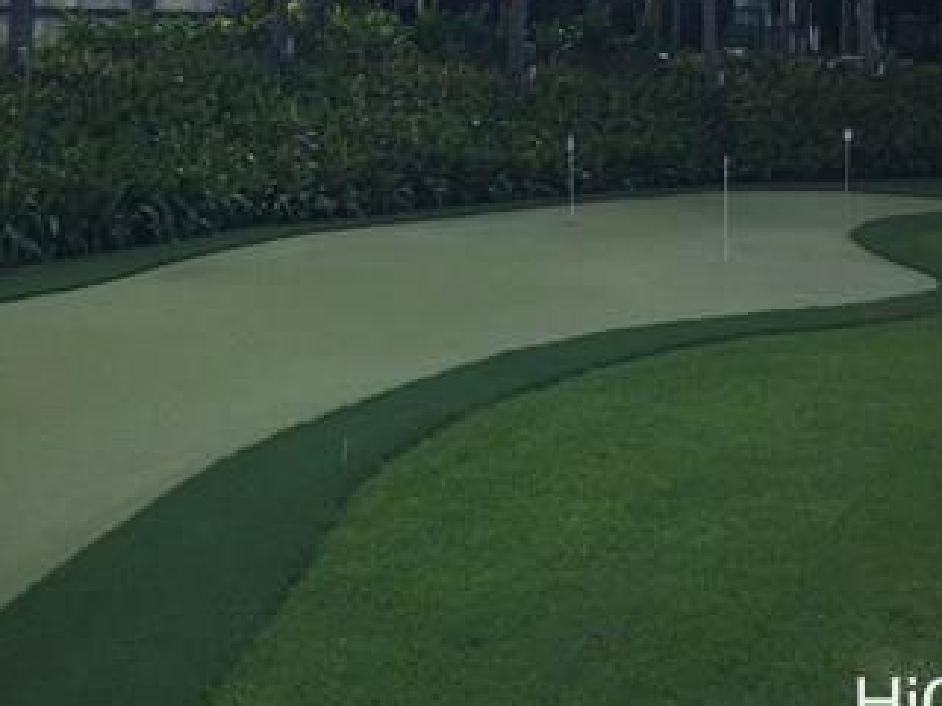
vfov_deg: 25.0
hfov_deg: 34.2
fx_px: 1524
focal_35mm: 56
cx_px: 347
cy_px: 26
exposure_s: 1/2283
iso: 20
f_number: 1.8
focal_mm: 3.99
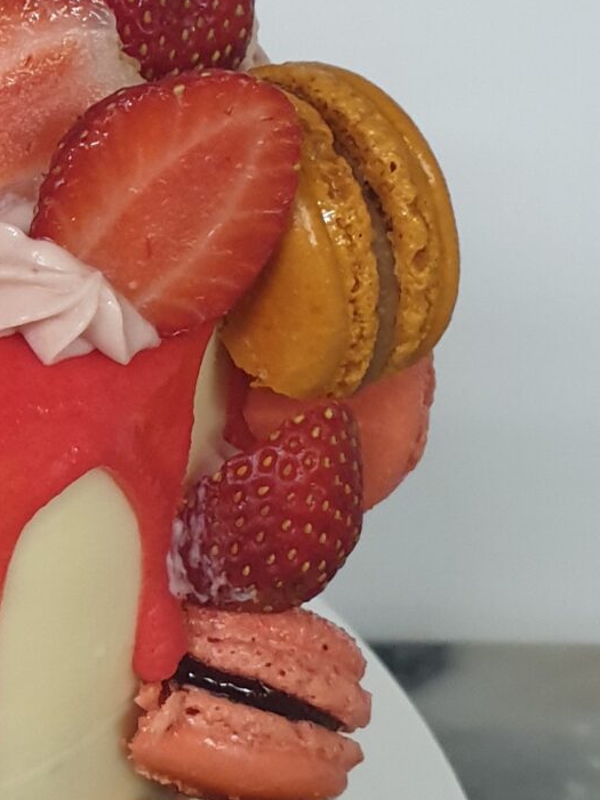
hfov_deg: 14.4
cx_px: -323
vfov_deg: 20.6
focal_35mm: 95
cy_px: 314
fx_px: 2198
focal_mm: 4.3
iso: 320
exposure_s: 1/50
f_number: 2.4
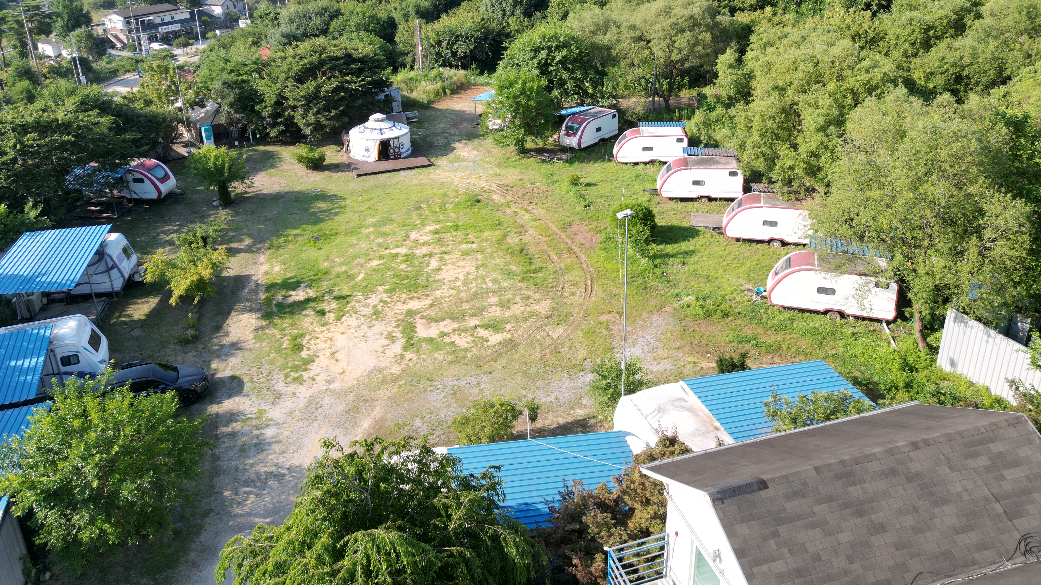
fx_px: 745
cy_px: 188
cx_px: 512
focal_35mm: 27
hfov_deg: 69.9
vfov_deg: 42.2
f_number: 1.7
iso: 200
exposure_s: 1/1600
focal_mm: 6.72
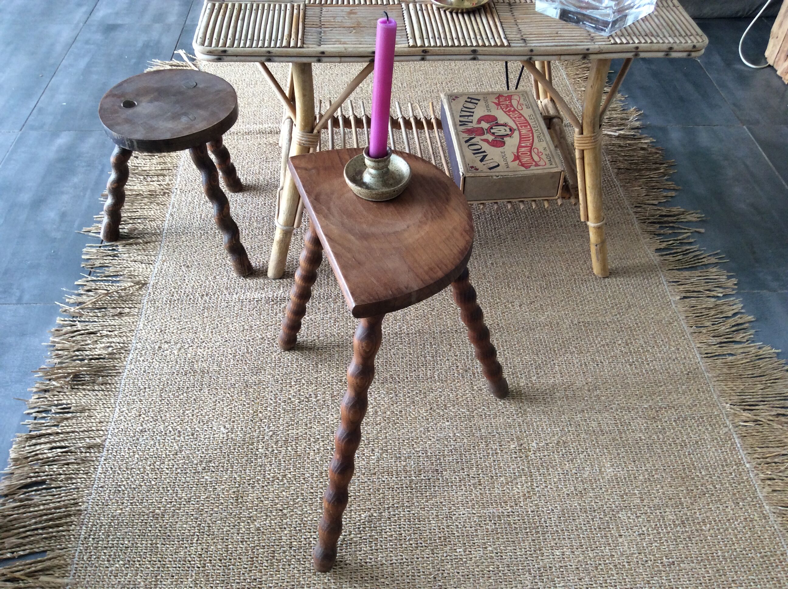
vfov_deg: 44.1
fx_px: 727
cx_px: 394
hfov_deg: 56.9
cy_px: 294
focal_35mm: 32
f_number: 2.4
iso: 50
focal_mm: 3.3
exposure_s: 1/25
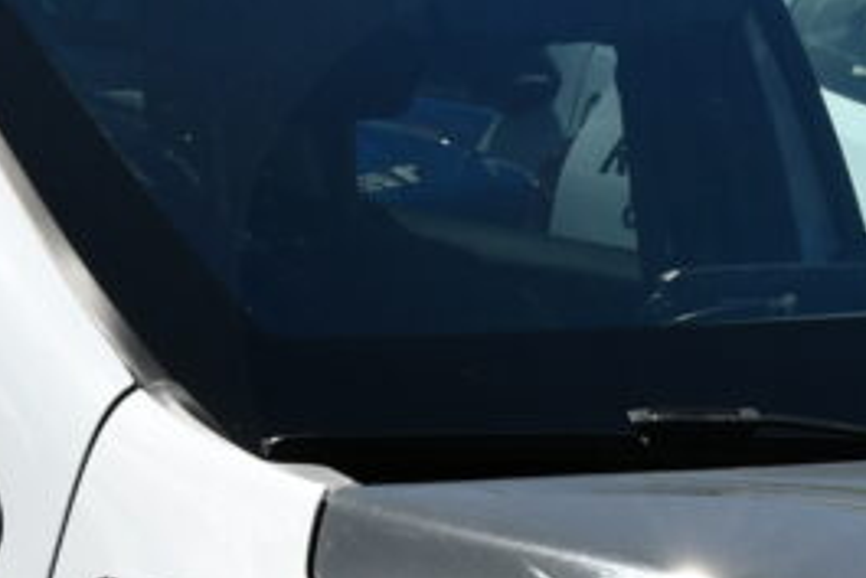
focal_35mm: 199
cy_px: 926
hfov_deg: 10.2
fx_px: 4789
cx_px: 1010
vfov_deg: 6.8
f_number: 9
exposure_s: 1/320
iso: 100
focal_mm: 22
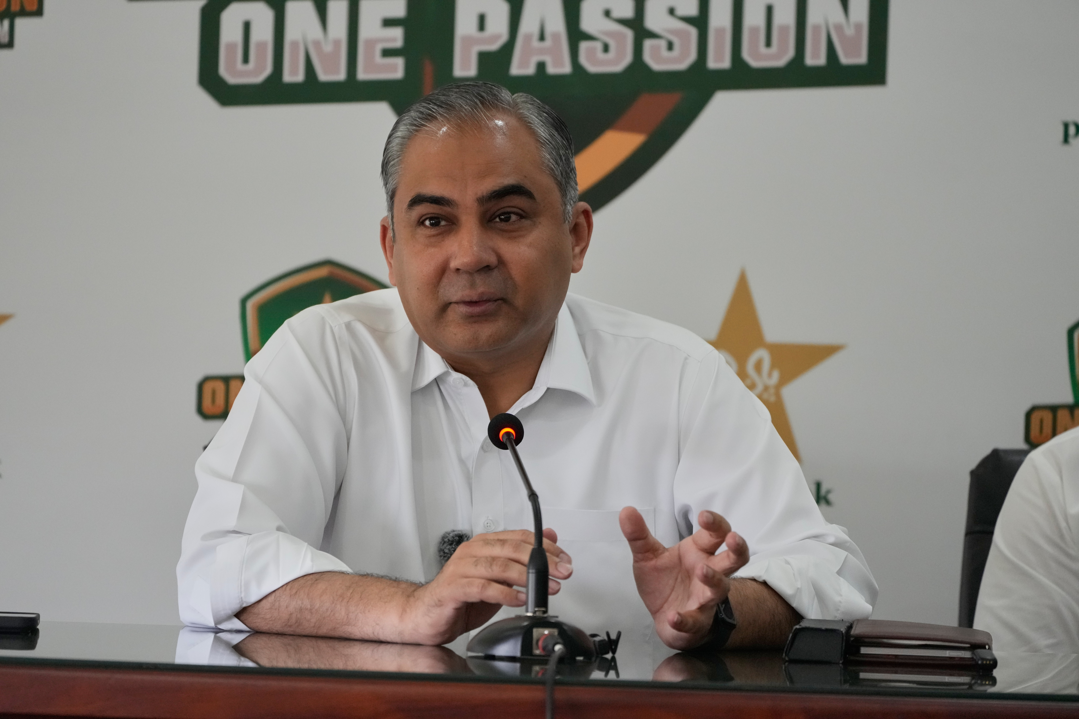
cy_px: 360
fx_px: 10729
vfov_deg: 3.8
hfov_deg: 5.8
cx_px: 540
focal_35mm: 358
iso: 5000
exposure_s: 1/200
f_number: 5.6
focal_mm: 358
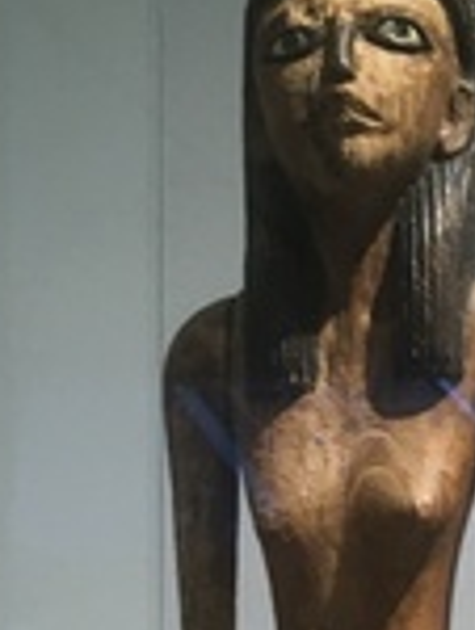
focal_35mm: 113
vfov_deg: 15.7
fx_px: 2062
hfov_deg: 13.1
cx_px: 391
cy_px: 1004
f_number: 2.2
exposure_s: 1/33
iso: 100
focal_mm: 4.15
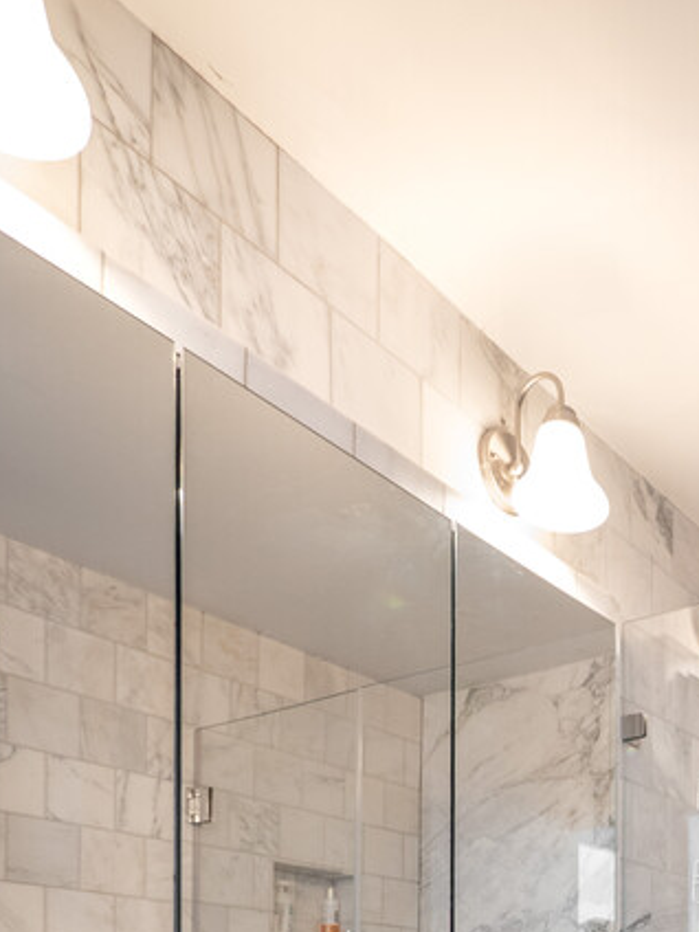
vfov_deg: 42.5
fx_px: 888
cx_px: 730
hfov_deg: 37.4
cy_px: 1042
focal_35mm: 33
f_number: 4
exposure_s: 1/6
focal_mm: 7
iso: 250
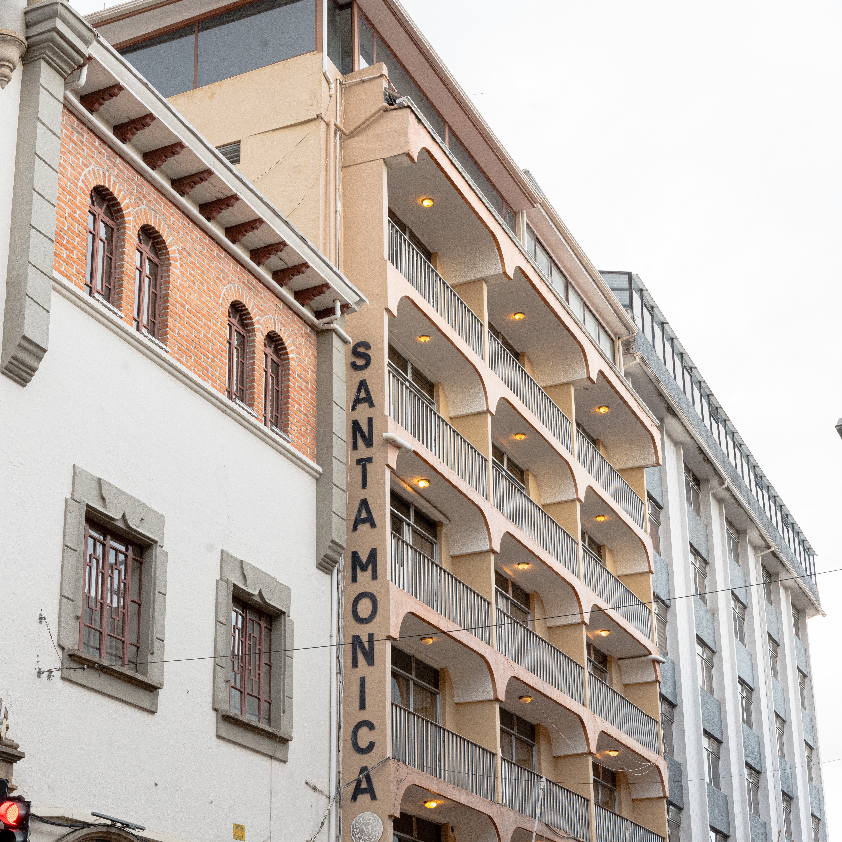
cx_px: 396
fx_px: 1556
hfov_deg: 30.3
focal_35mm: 57
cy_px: 593
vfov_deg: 30.0
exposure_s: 1/20
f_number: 11
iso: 800
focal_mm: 41.4
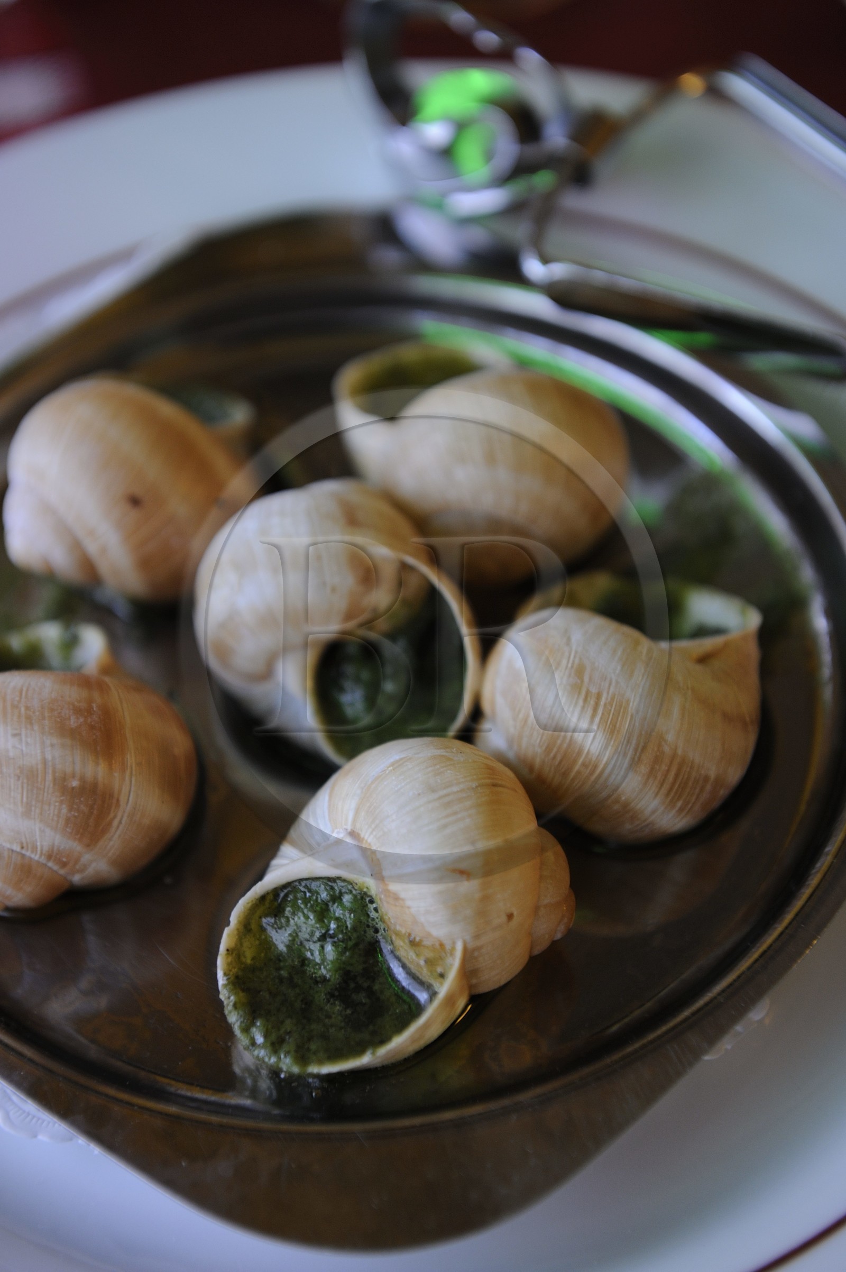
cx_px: 423
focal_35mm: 70
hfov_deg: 19.4
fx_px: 2471
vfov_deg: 28.9
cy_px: 636
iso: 800
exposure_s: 1/50
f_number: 4.5
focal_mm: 70
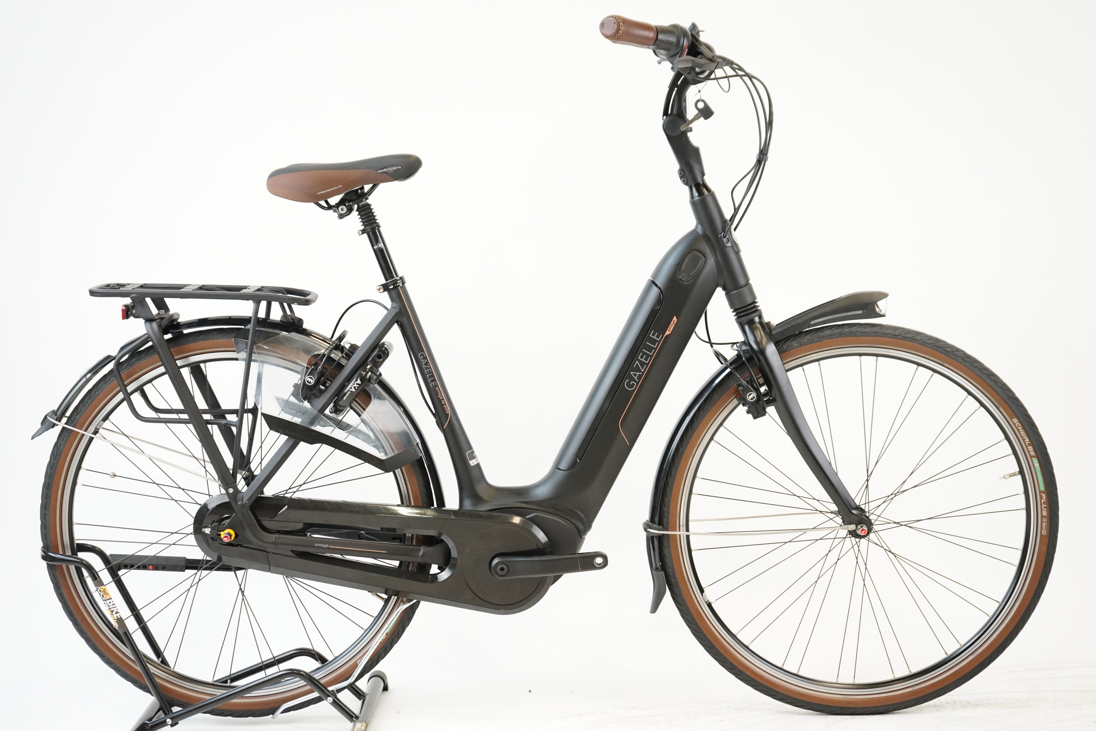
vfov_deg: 23.4
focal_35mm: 58
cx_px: 548
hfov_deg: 34.5
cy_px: 366
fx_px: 1766
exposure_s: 1/200
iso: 2000
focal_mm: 58
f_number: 5.6
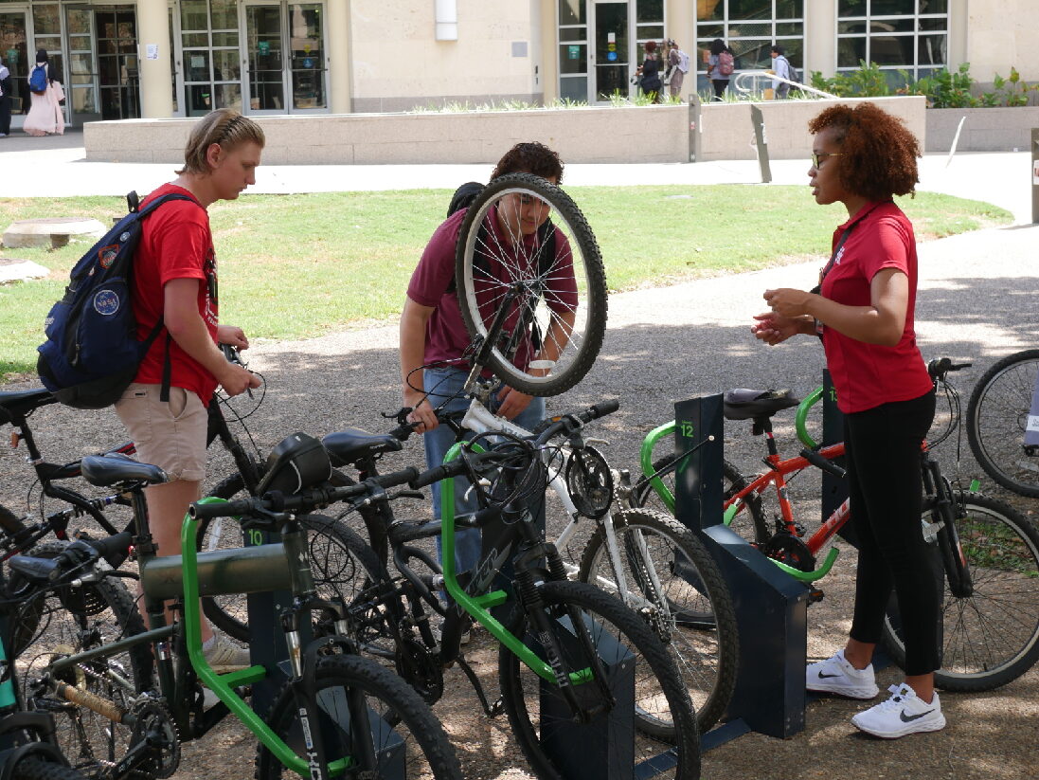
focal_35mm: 62
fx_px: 1861
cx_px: 520
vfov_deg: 23.7
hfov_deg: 31.2
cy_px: 390
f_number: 6.3
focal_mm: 31
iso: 200
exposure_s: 1/160
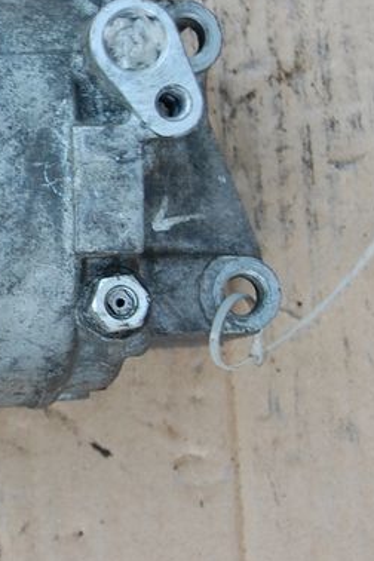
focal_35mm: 174
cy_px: 188
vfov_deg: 11.8
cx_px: -141
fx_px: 2712
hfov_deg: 7.8
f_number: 5.6
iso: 450
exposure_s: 1/30
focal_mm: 55
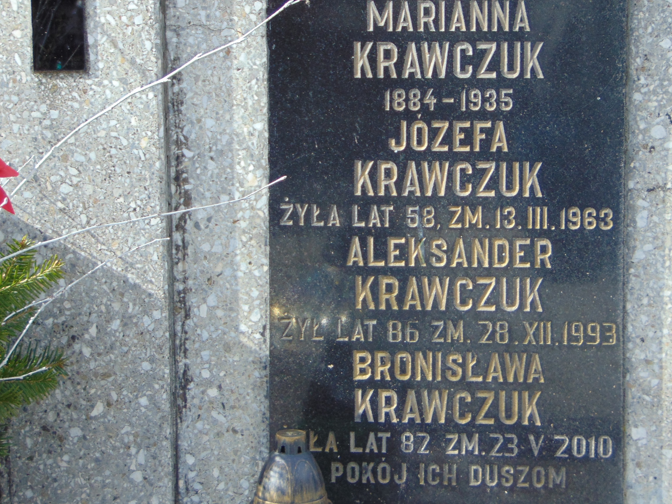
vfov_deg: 10.8
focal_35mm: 137
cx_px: 424
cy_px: 229
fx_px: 2659
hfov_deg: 14.4
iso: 80
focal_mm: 19.4
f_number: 3.9
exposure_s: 1/250
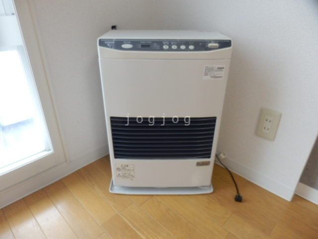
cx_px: 159
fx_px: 220
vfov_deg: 56.8
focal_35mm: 24
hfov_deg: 71.6
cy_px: 120
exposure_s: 1/30
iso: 250
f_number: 3
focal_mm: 4.2
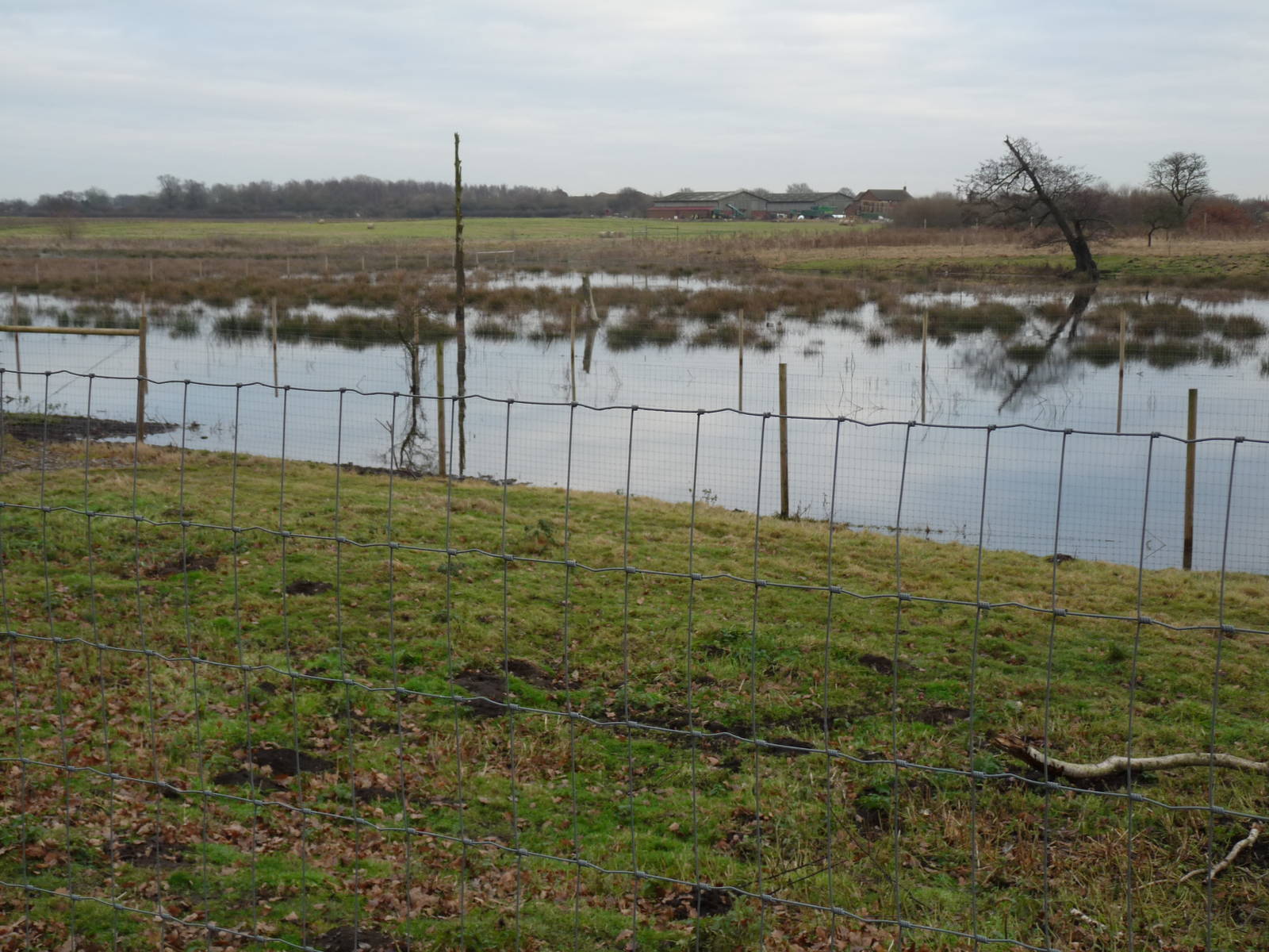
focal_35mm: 49
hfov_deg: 38.9
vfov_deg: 29.7
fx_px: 1796
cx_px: 634
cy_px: 476
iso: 100
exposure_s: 1/80
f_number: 3.2
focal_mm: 8.7
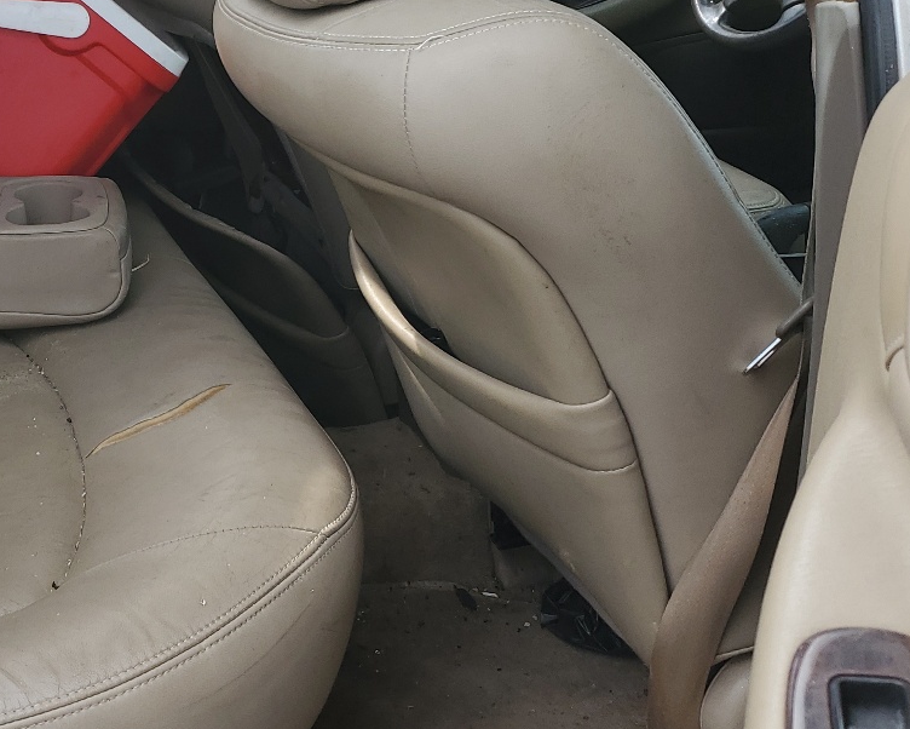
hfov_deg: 33.3
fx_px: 1455
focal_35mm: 54
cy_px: 163
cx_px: 125
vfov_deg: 27.6
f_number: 1.5
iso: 50
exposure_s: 1/435
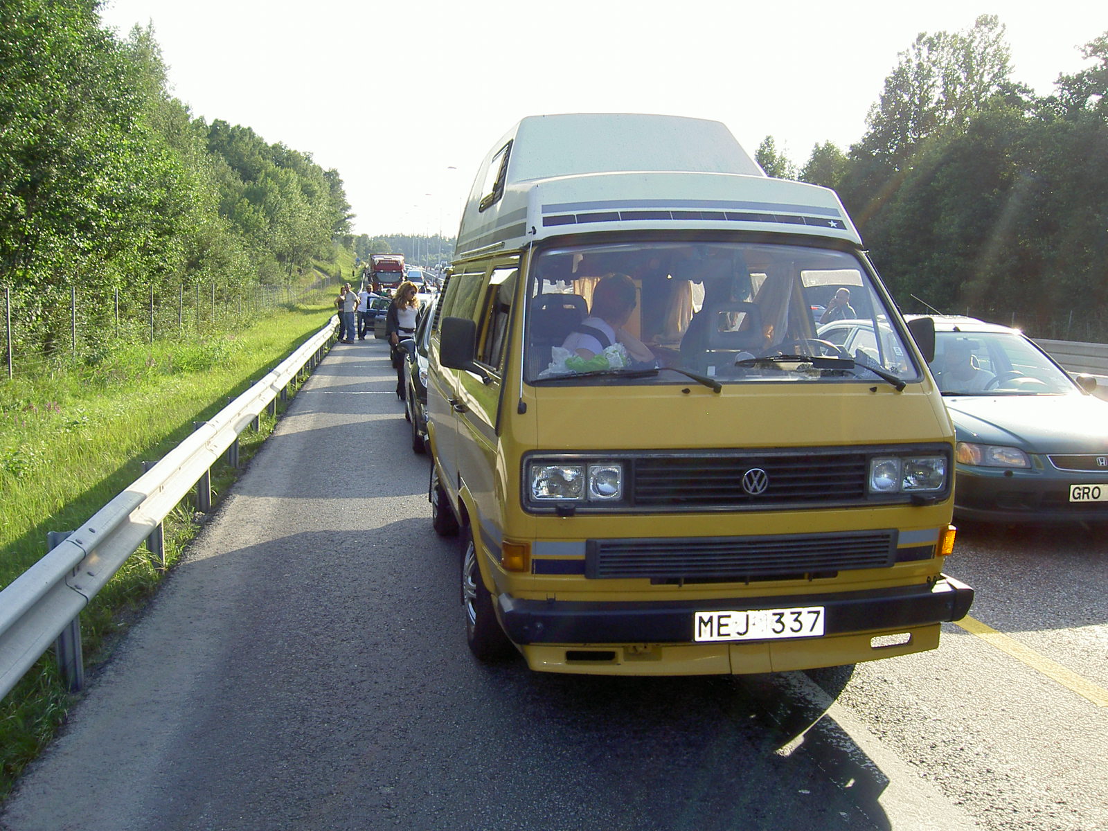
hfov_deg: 54.0
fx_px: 1088
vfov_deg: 41.8
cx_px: 554
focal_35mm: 34
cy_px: 416
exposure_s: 1/160
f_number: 4.7
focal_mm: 5.6
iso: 100
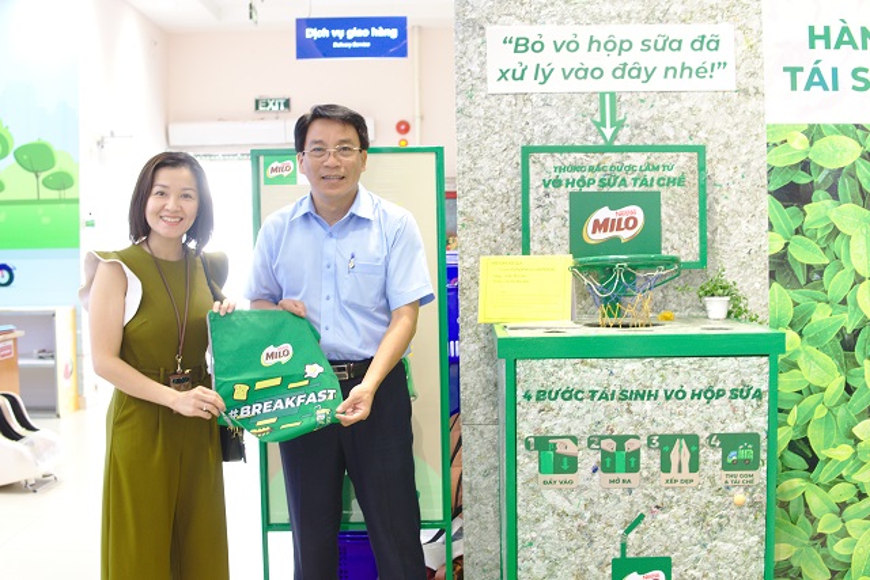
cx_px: 435
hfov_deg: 43.6
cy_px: 290
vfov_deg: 29.9
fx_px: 1088
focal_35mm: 45
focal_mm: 30
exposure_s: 1/20
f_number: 3.5
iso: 400
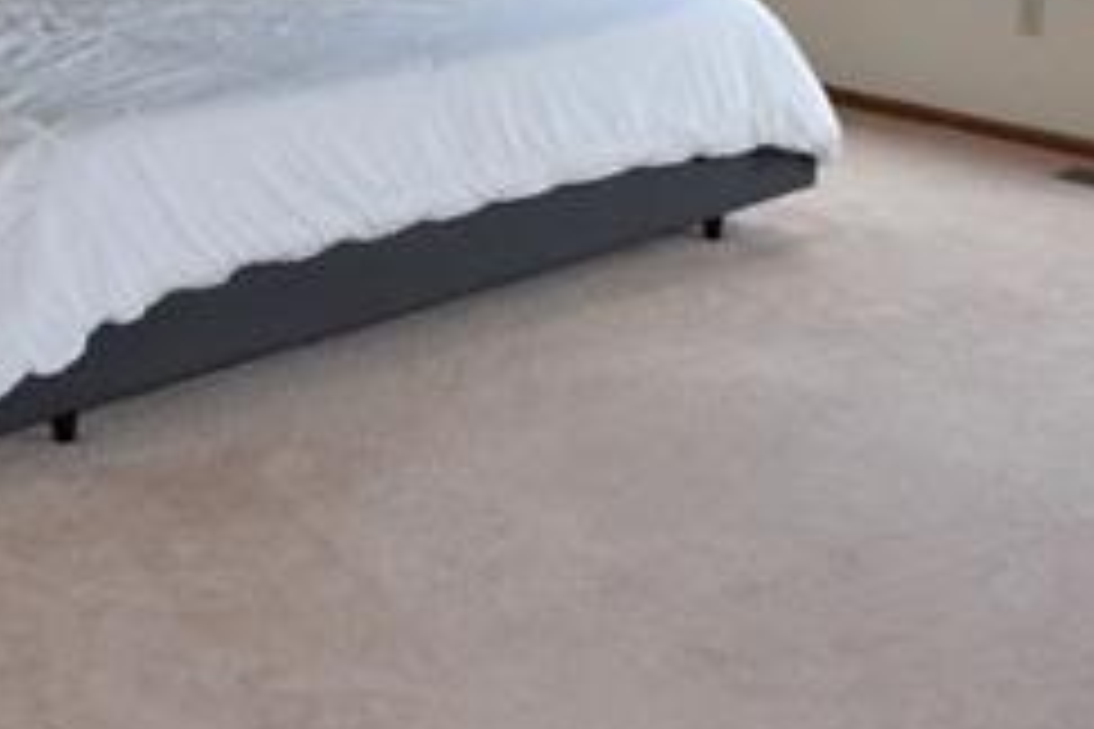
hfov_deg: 28.4
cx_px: 468
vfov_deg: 18.6
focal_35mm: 71
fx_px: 2157
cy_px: -14
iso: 250
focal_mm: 18
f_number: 5.6
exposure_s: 1/125
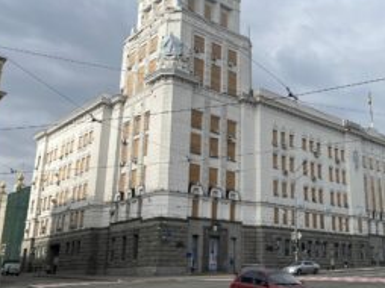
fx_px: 456
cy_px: 141
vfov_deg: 35.1
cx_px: 265
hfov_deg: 44.9
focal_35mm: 41
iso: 50
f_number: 1.6
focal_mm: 5.1
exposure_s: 1/3745
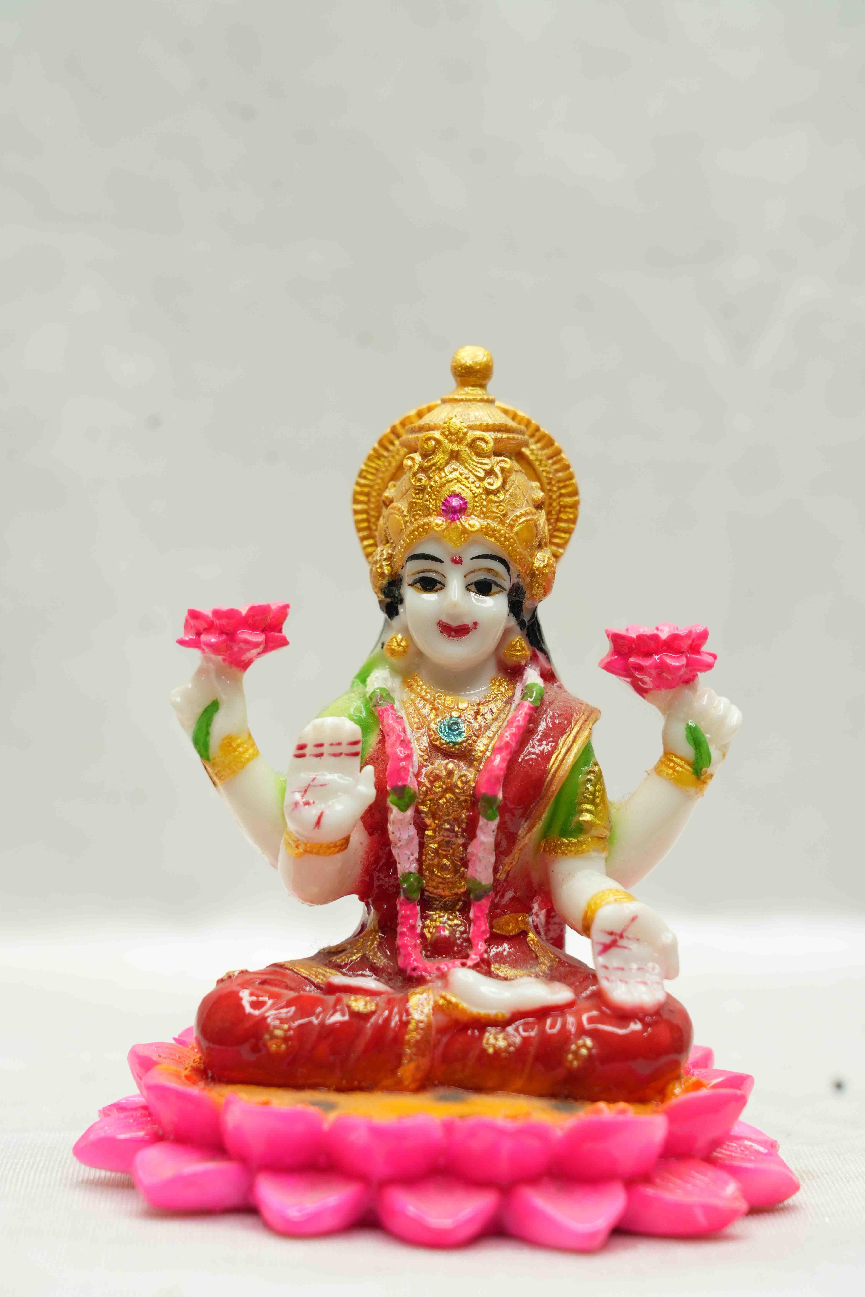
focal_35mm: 105
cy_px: 648
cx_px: 432
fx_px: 3784
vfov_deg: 19.5
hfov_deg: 13.0
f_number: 7.1
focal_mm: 105
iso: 320
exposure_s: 1/50
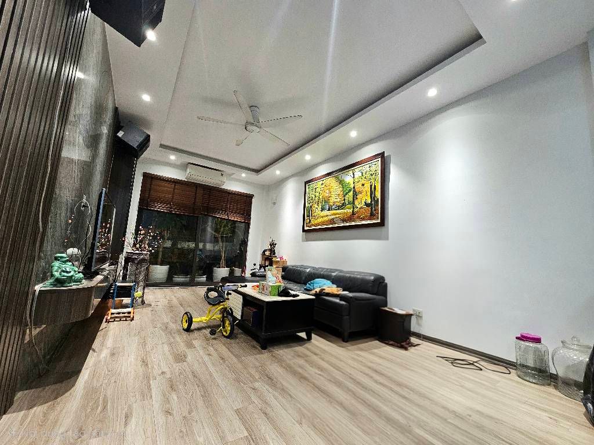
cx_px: 297
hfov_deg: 106.2
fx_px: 223
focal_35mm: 13
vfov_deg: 89.9
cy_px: 222
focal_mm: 2.2
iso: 400
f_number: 2.2
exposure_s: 1/50.3
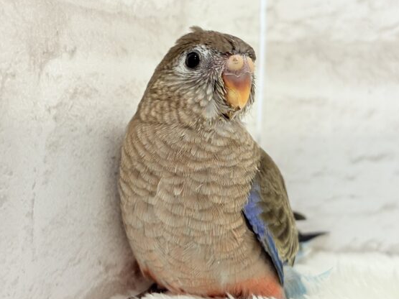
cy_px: 133
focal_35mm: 60
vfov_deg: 24.4
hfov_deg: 32.2
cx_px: 195
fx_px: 691
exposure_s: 1/100
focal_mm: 5.96
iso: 125
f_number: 1.6
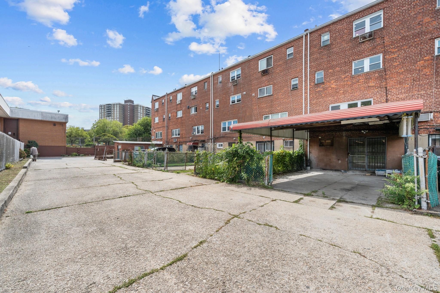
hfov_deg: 104.3
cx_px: 220
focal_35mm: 14
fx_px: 171
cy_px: 146
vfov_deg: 81.2
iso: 200
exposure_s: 1/500
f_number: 10
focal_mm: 14
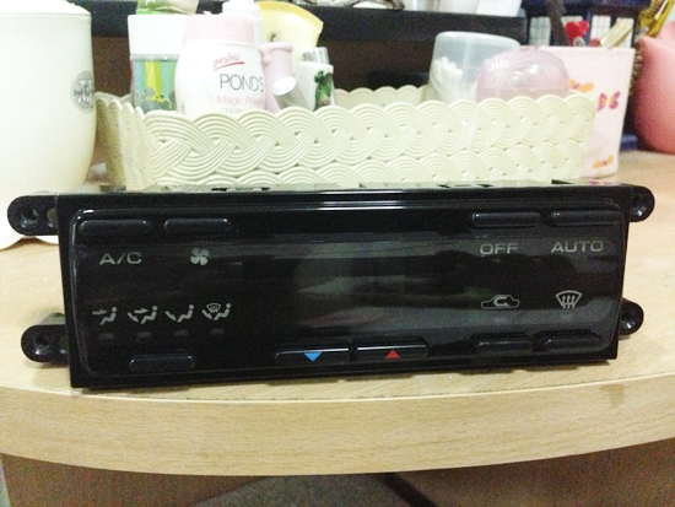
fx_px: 644
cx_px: 338
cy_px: 254
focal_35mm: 33
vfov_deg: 43.0
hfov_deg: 55.3
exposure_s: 1/15
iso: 800
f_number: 2.4
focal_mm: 4.13
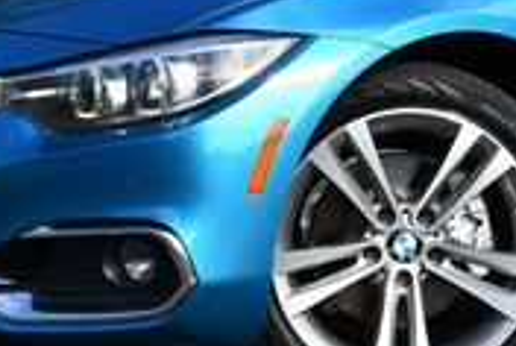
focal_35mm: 160
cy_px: -117
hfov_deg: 12.5
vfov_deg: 8.5
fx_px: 2297
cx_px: 619
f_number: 8
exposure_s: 1/250
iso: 140
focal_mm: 22
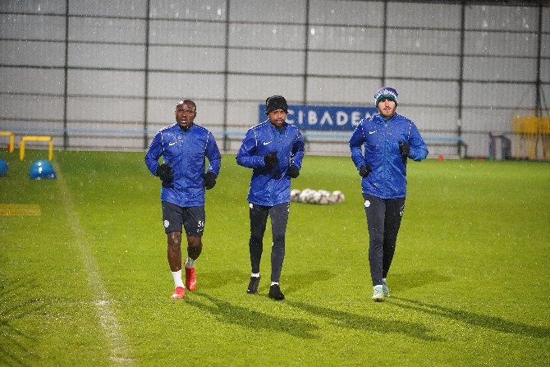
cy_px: 184
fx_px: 1910
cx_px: 275
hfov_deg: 16.4
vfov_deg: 11.0
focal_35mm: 125
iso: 6400
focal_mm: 125
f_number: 2.8
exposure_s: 1/500
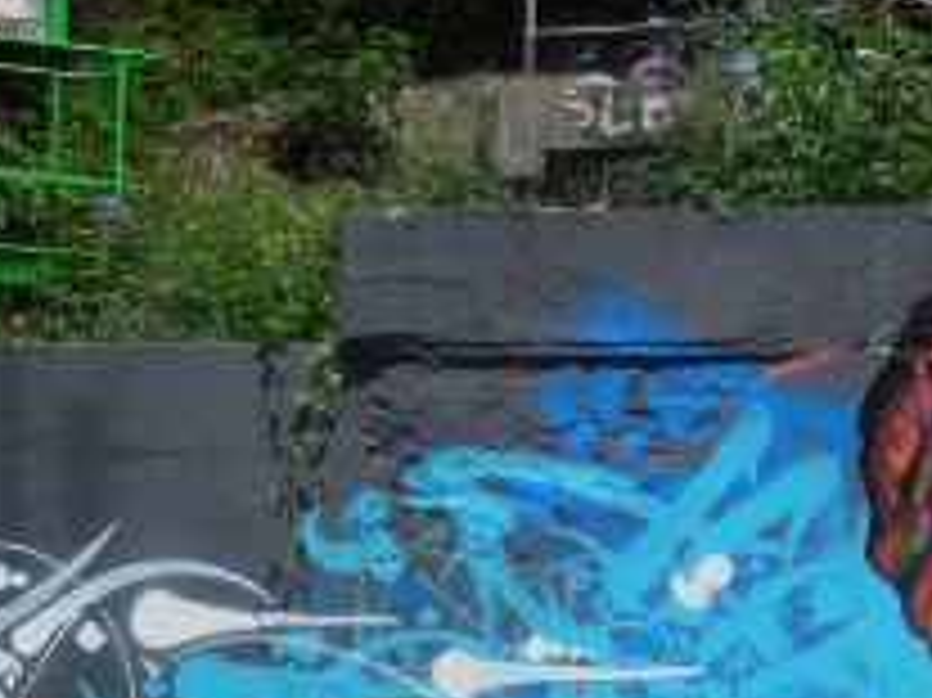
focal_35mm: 139
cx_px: 1225
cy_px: 624
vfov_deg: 10.6
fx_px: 3740
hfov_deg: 13.7
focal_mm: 8.1
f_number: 4.2
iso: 125
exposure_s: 1/1600
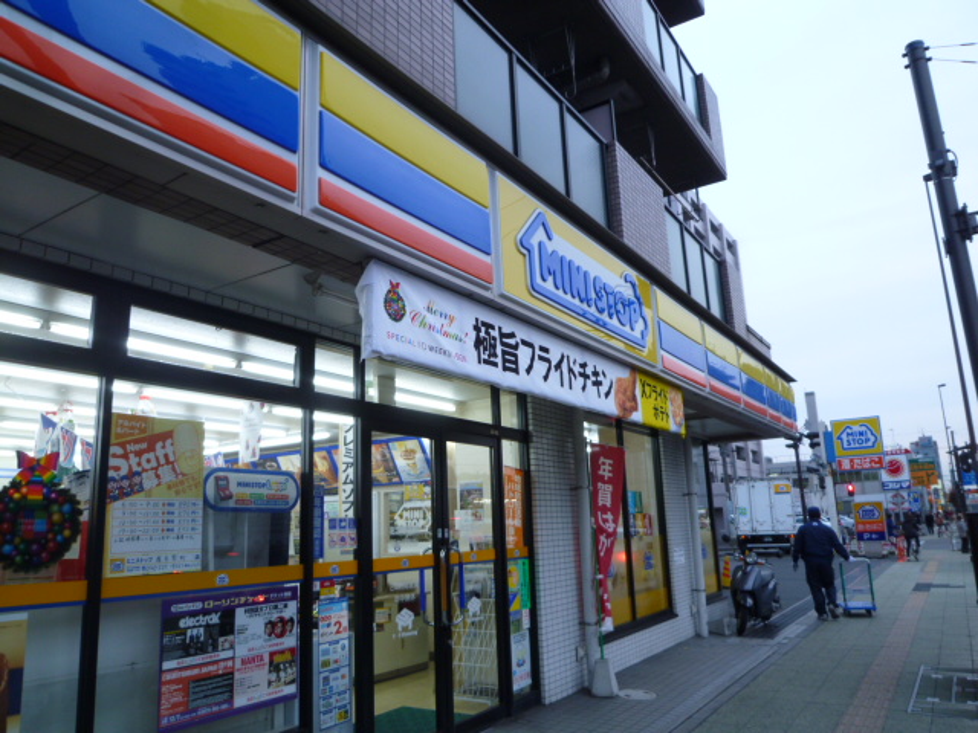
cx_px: 489
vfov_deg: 54.9
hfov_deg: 69.4
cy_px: 366
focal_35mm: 25
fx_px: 706
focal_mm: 4.5
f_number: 2.8
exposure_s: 1/30
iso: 100
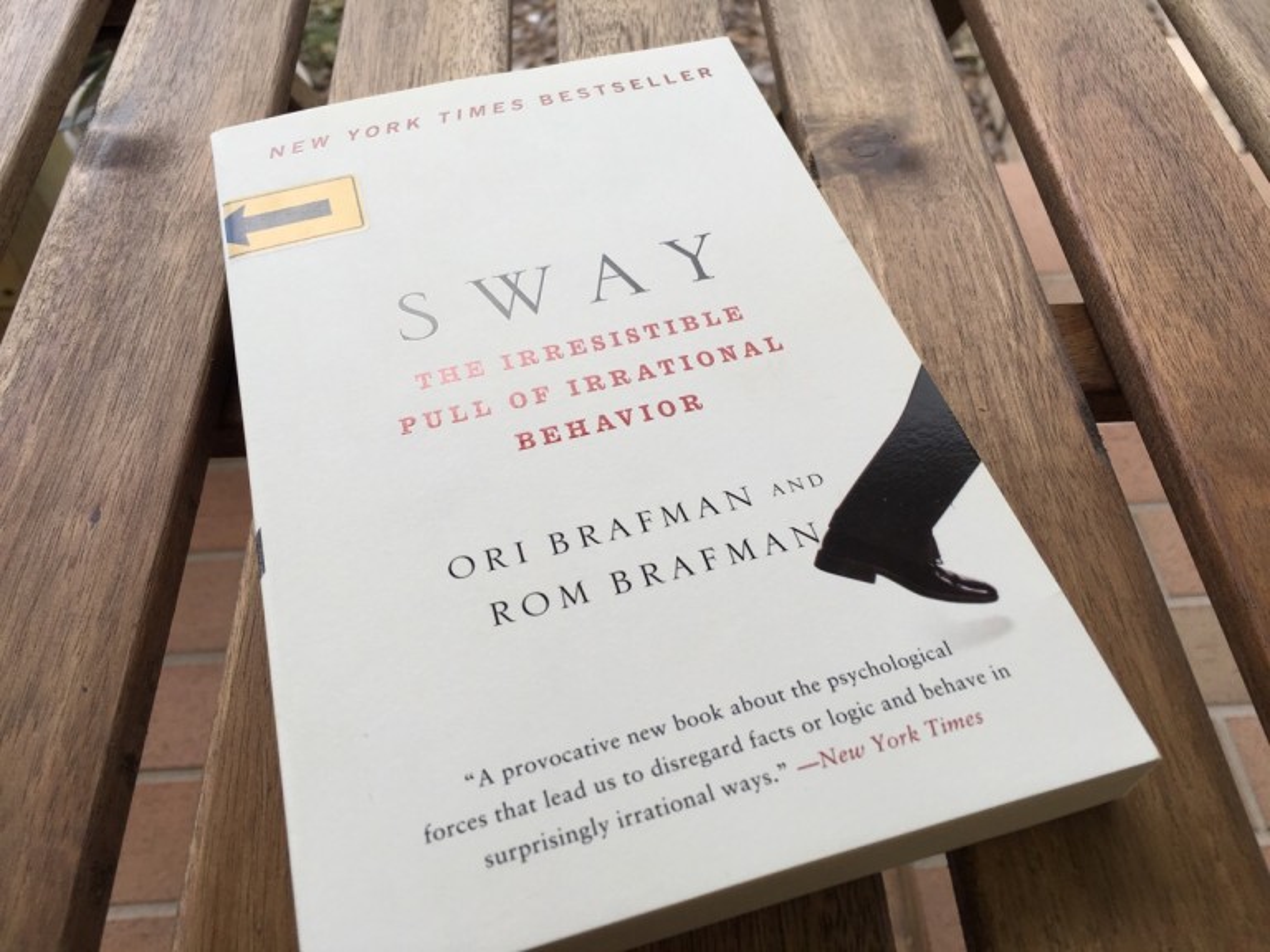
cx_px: 635
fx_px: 1064
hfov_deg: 61.7
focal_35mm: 29
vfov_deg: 48.2
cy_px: 476
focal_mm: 4.15
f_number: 2.2
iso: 25
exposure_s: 1/396
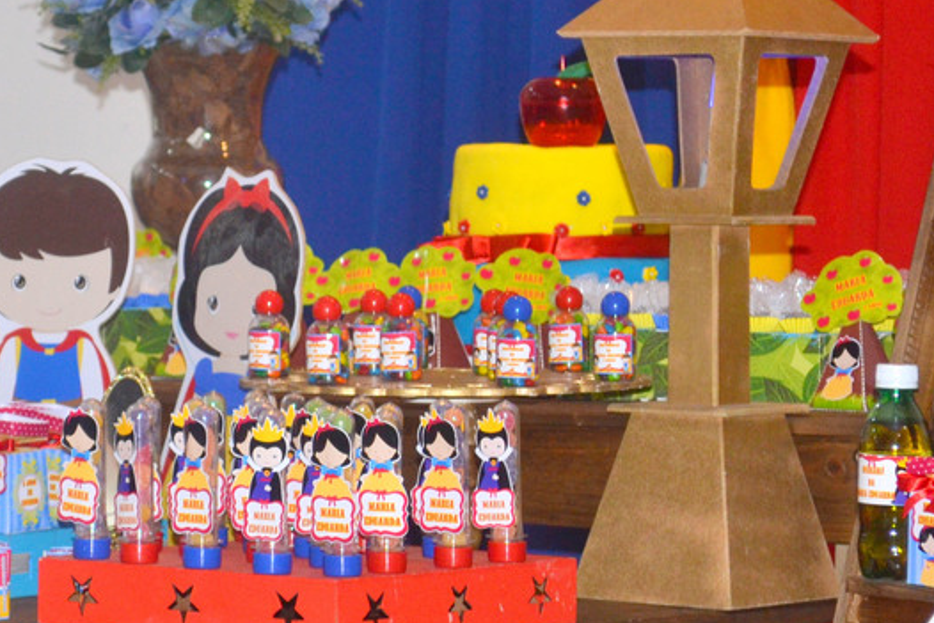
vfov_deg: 7.3
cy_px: 334
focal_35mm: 188
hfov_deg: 10.9
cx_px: 92
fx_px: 4882
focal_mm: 55
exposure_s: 1/60
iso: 400
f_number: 5.6
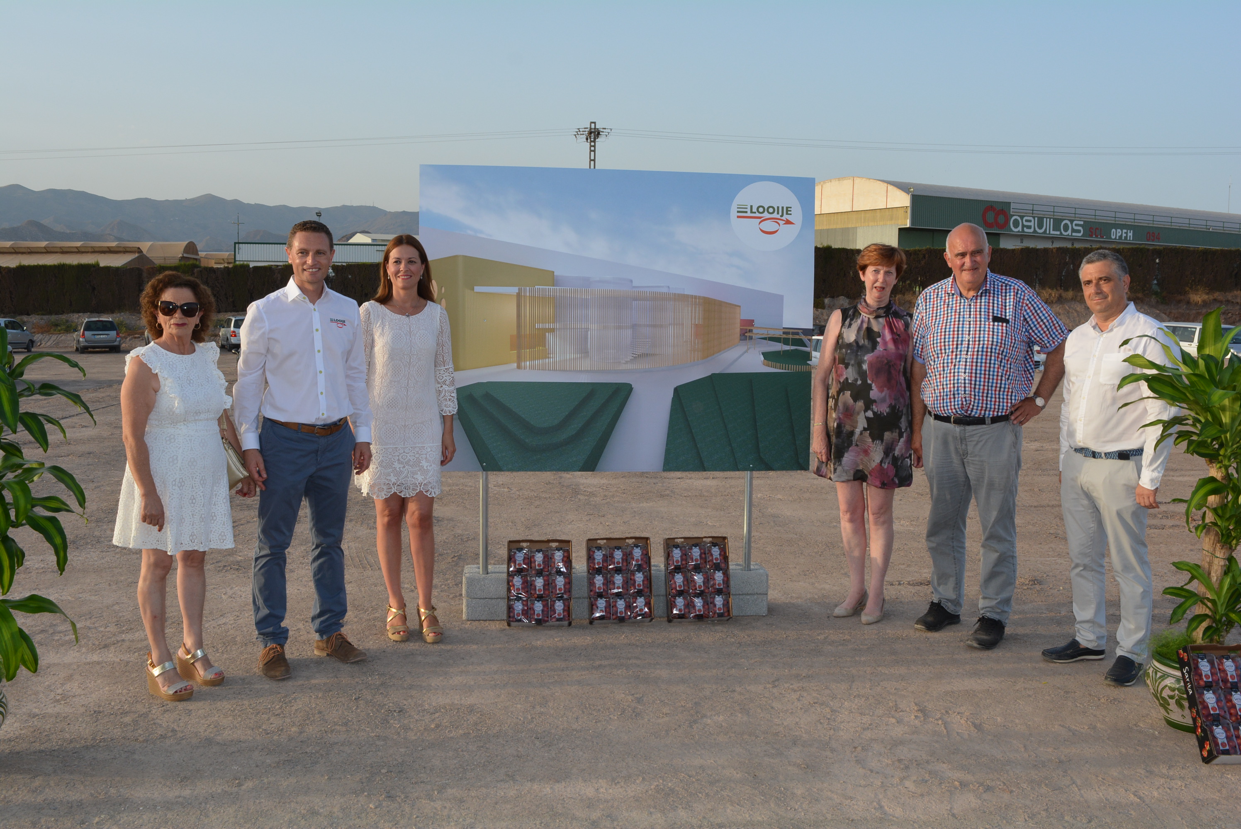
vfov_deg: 40.0
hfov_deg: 57.2
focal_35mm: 33
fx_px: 1138
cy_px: 414
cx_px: 620
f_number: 10
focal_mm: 22
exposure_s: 1/200
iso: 400
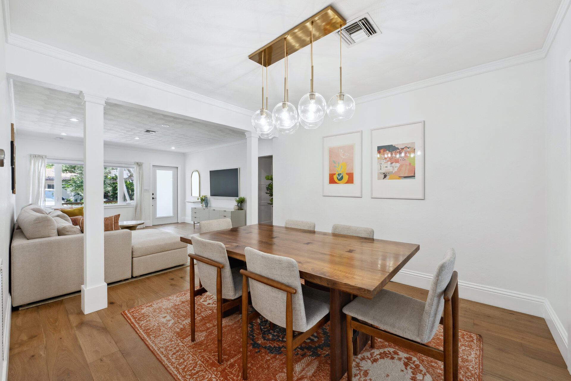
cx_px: 286
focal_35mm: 14
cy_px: 190
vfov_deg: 81.2
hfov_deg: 104.3
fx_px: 222
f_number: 7.1
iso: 250
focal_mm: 14
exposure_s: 1/40
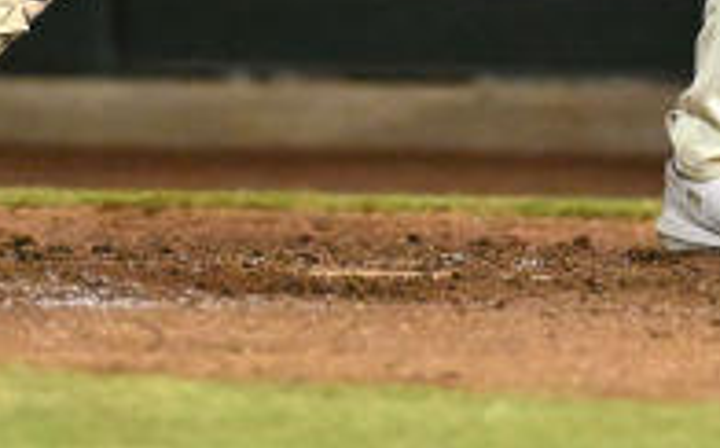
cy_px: -674
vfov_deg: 0.9
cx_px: 456
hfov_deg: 1.4
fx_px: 29282
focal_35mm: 1494
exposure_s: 1/800
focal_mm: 280
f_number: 4
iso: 8000
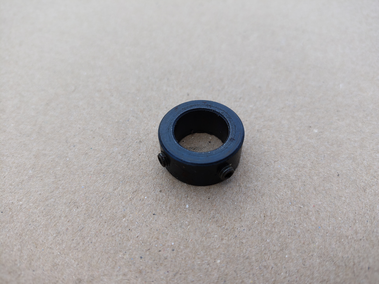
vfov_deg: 56.8
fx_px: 263
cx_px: 190
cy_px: 142
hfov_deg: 71.6
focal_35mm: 24
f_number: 1.8
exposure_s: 1/503
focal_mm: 5.56
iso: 100
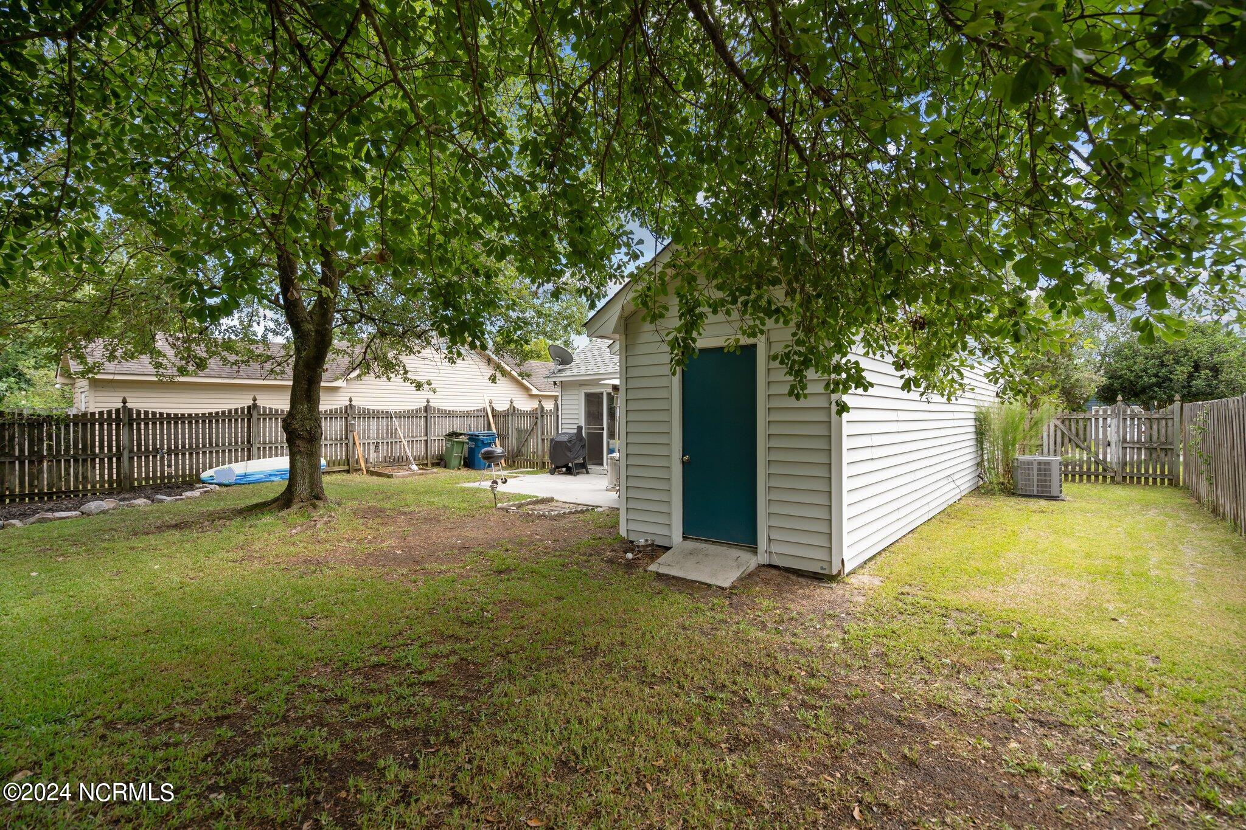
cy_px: 415
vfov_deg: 73.7
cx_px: 623
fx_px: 554
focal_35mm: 16
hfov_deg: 96.7
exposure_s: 1/500
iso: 320
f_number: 4
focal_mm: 16
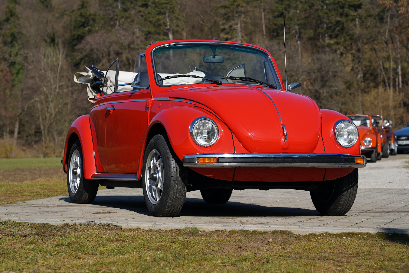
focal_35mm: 105
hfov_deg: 19.5
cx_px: 204
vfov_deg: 13.0
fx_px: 1193
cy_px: 136
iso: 100
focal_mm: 105
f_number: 6.3
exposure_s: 1/400
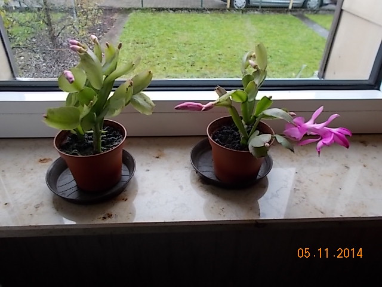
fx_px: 331
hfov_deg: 60.0
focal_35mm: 30
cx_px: 191
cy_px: 144
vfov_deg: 46.8
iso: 100
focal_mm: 5.3
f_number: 3.4
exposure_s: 1/25
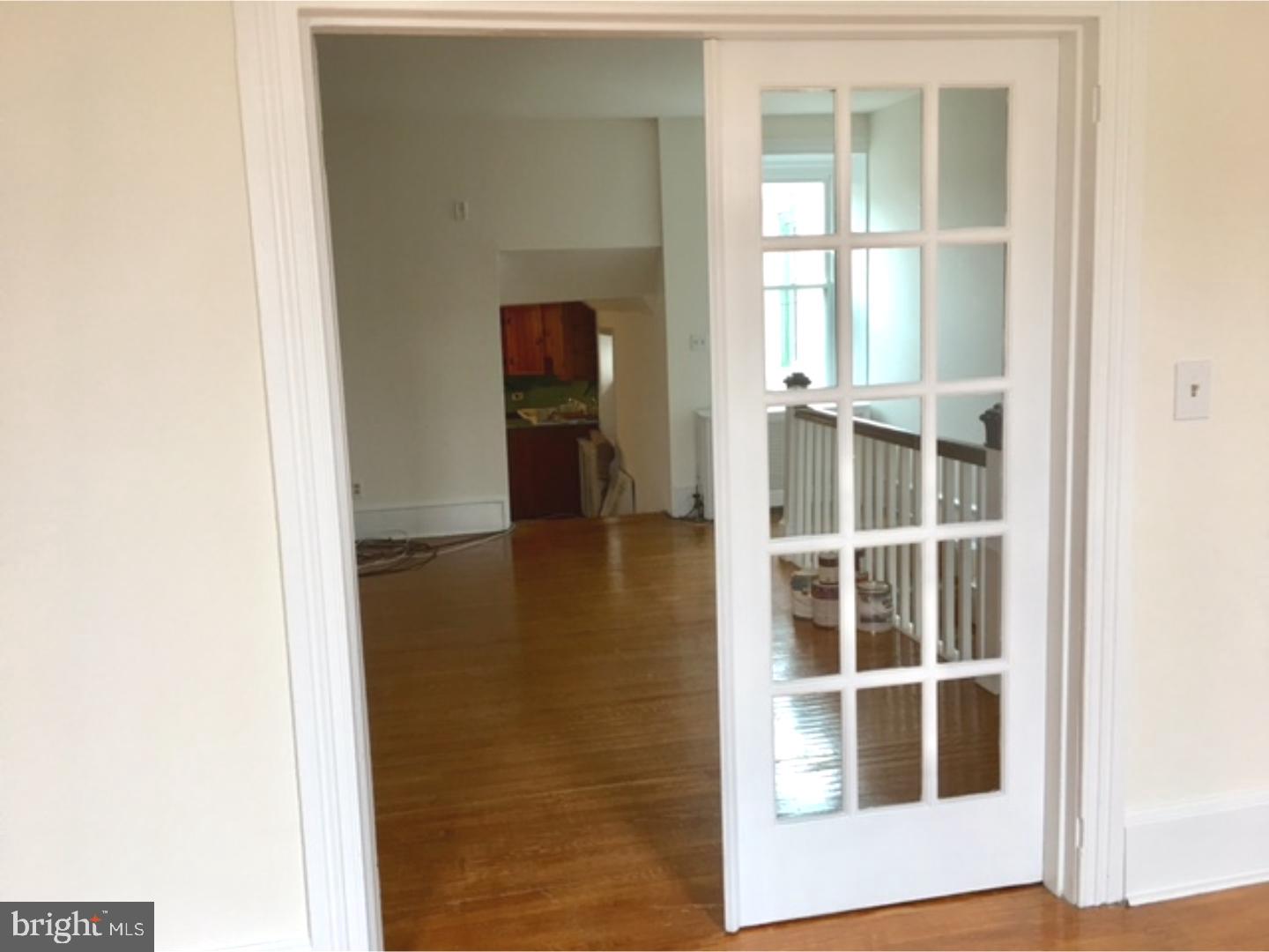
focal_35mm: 29
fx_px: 1063
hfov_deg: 61.7
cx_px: 634
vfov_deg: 48.2
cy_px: 476
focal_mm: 4.15
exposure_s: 1/15
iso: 32
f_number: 2.2
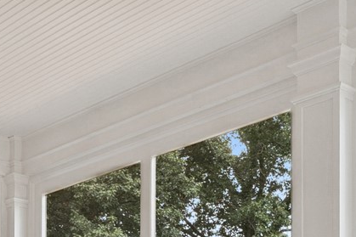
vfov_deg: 14.4
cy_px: 431
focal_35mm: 83
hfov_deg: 24.3
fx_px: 820
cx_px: 108
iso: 80
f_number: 9
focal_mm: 16
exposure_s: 1/20
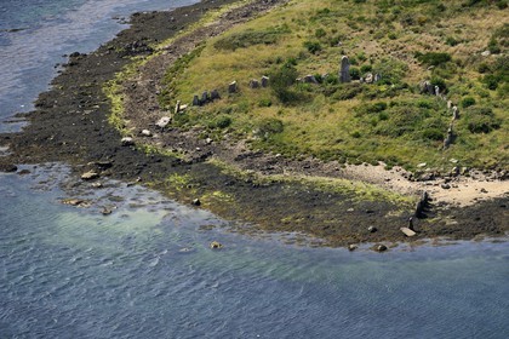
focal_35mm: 200
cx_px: 254
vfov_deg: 6.9
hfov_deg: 10.3
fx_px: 2828
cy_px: 170
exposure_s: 1/1000
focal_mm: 200
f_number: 7.1
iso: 400
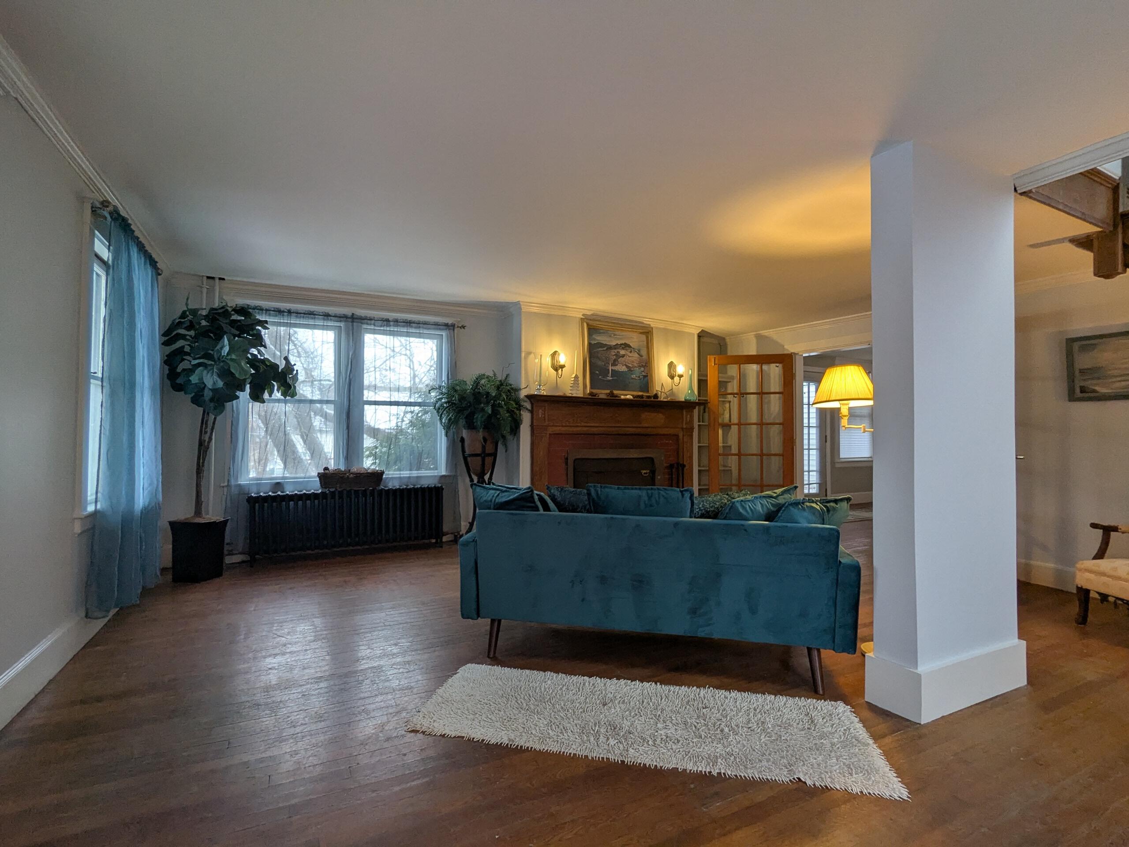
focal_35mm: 16
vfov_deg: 78.1
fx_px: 522
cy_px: 424
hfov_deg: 94.5
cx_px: 564
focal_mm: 2.35
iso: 84
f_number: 2.2
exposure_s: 1/40
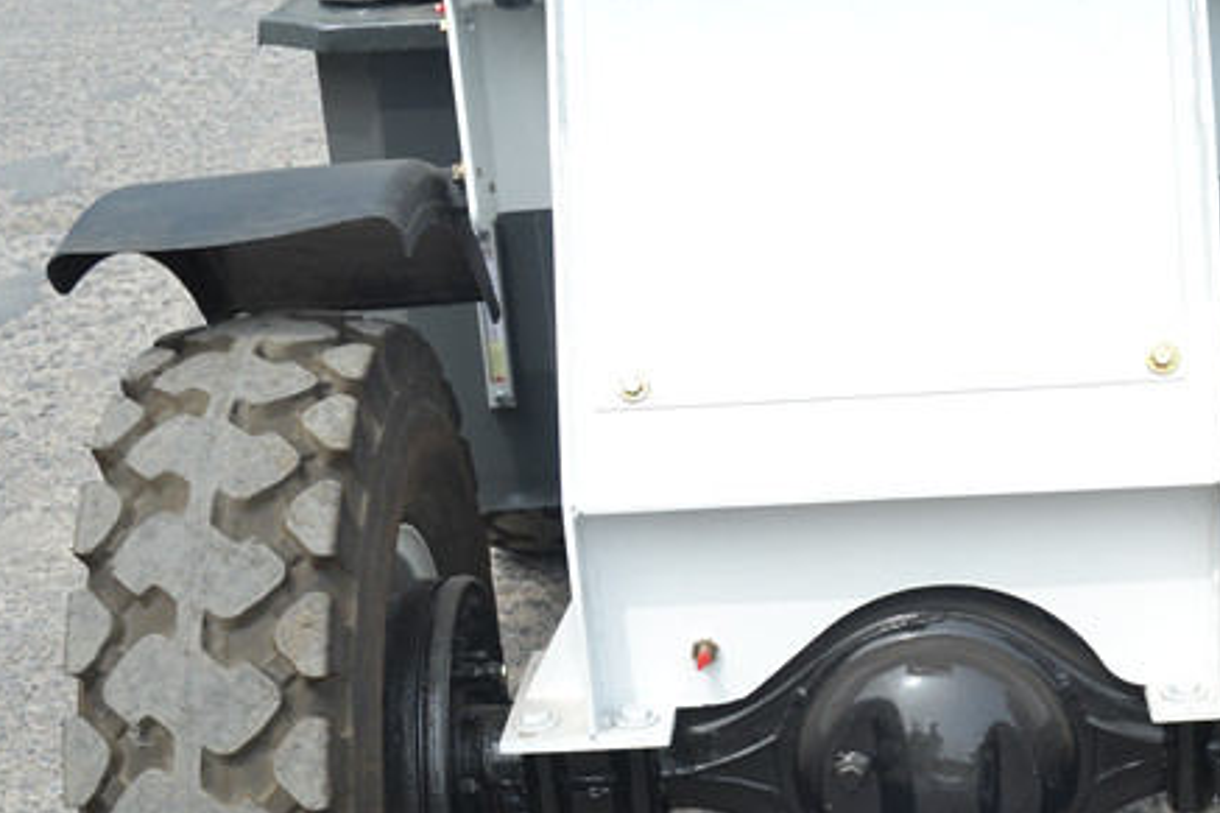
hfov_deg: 29.6
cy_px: 643
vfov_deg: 20.1
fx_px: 2270
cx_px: 918
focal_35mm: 67
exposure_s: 1/200
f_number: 7.1
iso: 100
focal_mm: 26
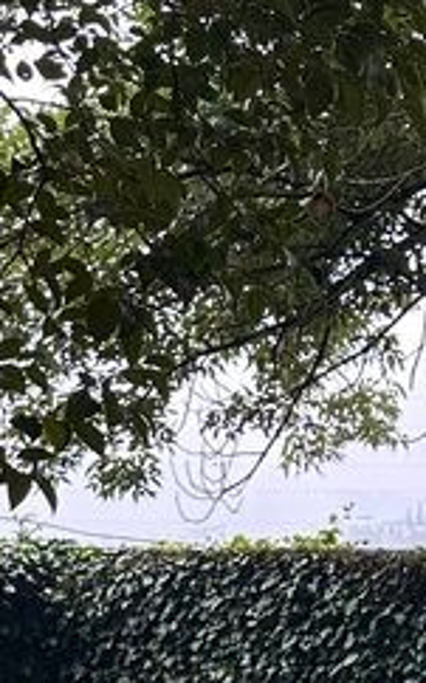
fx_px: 2343
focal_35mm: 126
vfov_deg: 16.5
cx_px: 344
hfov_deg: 10.4
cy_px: 203
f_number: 1.78
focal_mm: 6.86
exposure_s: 1/163
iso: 100
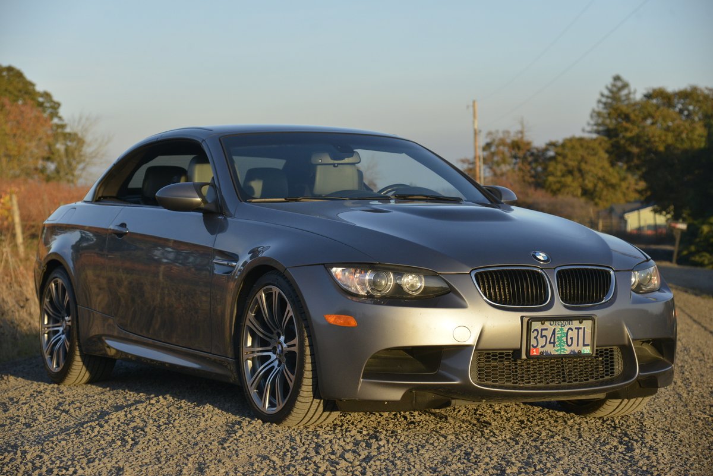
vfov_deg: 16.7
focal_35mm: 82
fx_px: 1625
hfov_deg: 24.8
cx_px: 356
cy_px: 238
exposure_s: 1/2500
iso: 1250
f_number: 6.3
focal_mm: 82
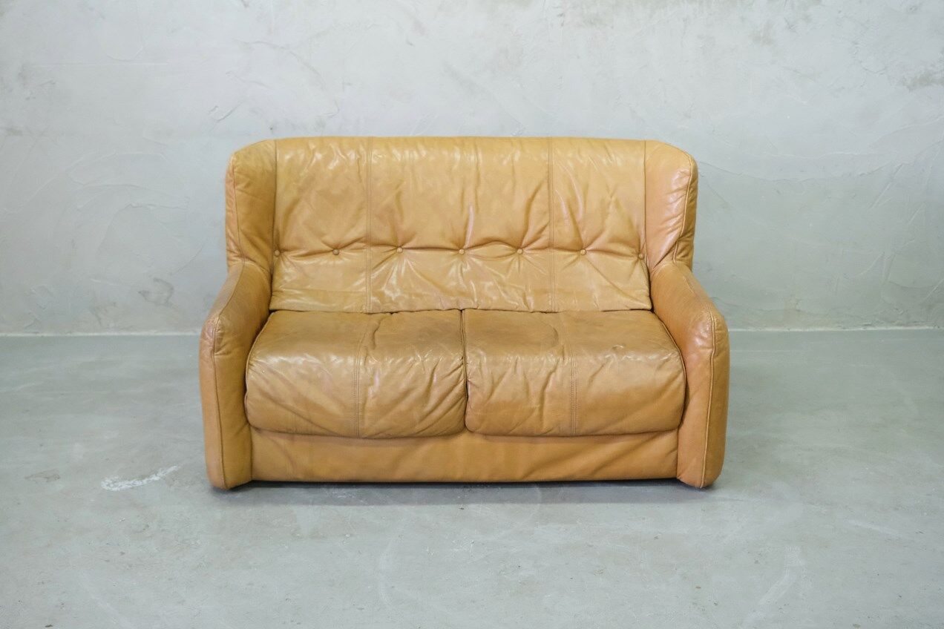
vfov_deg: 27.5
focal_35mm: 49
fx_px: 1285
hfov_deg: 40.3
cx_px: 472
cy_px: 314
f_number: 4
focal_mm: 32.5
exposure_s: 1/50
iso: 3200
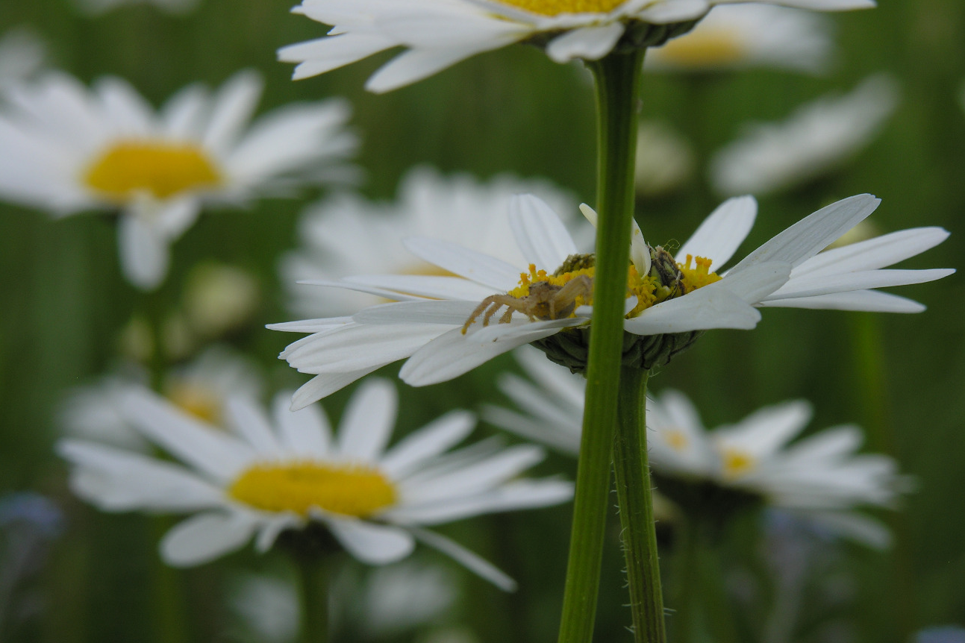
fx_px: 4905
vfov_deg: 7.5
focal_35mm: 183
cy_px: 308
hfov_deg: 11.2
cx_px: 481
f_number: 7.1
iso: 50
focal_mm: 44.5
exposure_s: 1/154
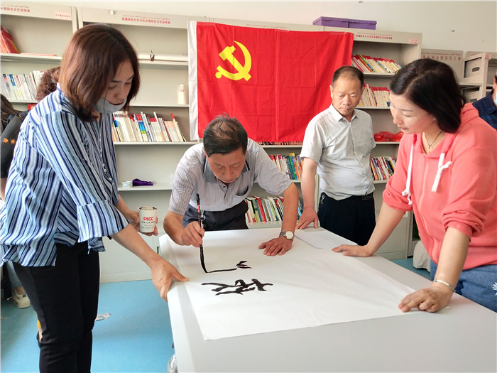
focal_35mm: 30
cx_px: 248
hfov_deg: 60.0
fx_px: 431
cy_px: 186
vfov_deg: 46.8
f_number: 1.8
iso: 237
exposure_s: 1/100
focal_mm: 3.95
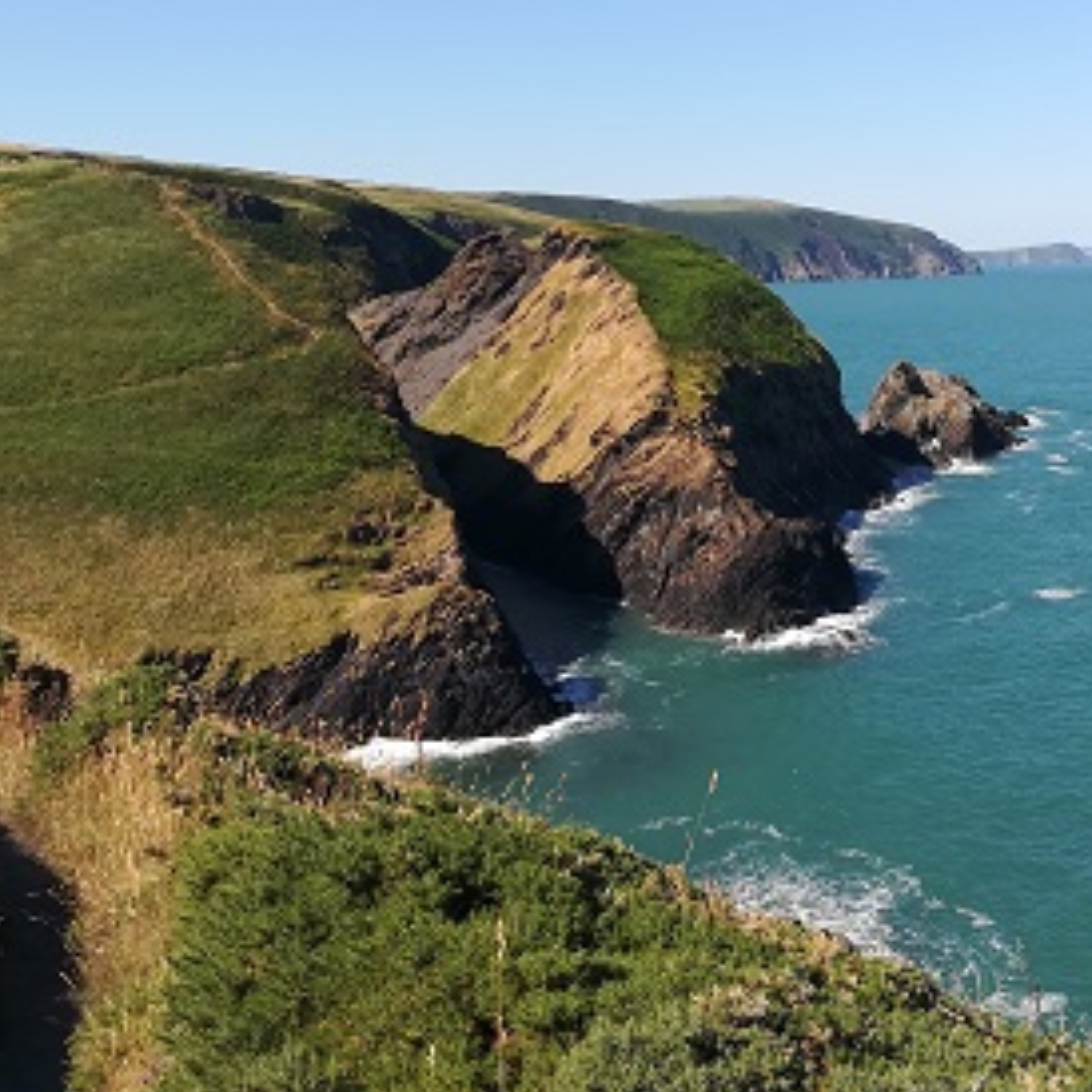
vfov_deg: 40.0
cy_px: 492
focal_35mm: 42
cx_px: 797
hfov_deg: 39.1
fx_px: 1499
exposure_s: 1/874
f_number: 2.2
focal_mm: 3.83
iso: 50
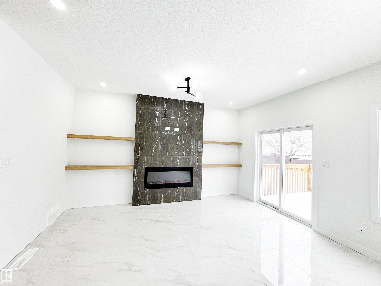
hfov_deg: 102.1
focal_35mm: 14
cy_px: 143
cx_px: 190
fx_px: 154
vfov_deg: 85.7
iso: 80
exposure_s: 1/120
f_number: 2.2
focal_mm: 2.22
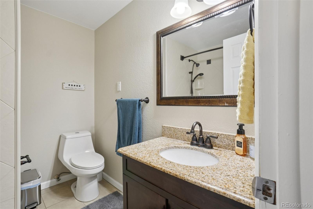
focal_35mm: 15
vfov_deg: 77.3
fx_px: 130
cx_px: 156
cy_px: 104
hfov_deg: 100.4
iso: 400
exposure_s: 1/10
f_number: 8
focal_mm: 10
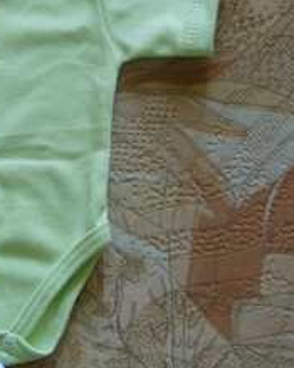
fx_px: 936
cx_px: -24
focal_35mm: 86
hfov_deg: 17.3
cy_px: 82
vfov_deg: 22.0
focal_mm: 5.8
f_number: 2.8
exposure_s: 1/30
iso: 54
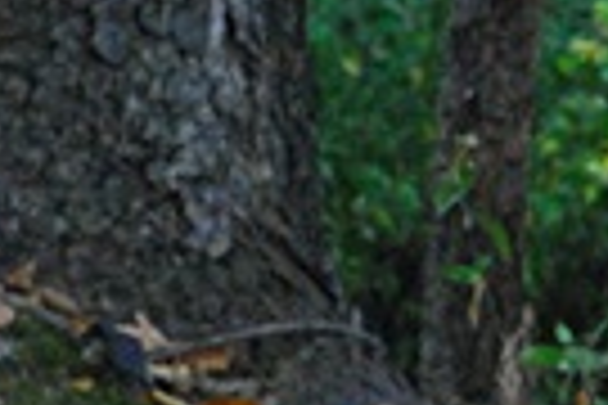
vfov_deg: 2.3
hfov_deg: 3.5
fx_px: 9930
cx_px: 1522
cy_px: 446
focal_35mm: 588
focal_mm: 66
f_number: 5.3
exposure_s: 1/25
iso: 1600
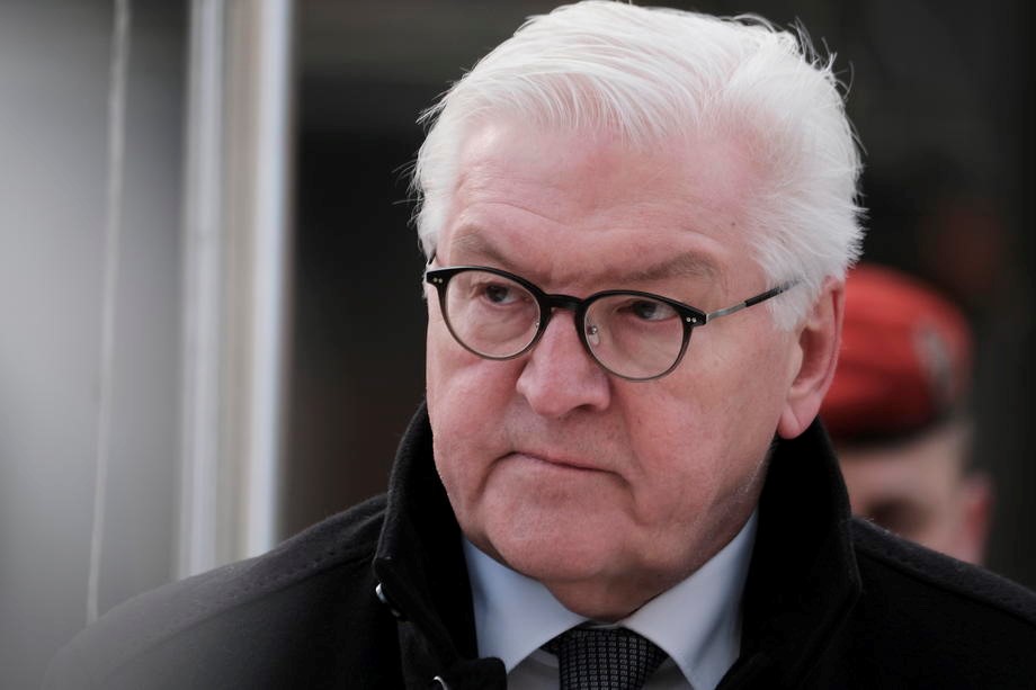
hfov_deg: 3.4
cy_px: 345
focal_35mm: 600
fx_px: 17262
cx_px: 518
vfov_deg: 2.3
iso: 400
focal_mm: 400
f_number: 5.6
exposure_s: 1/250
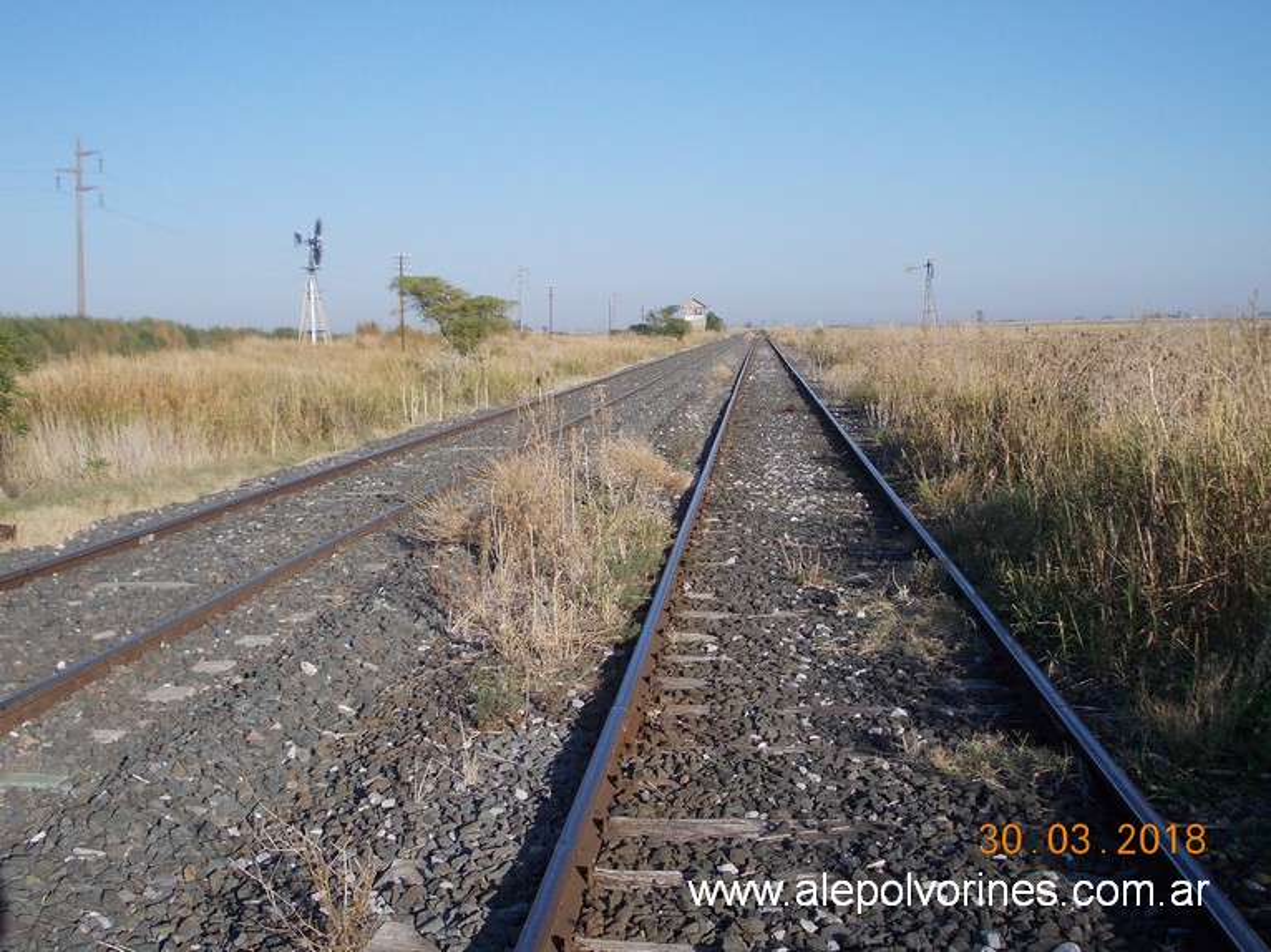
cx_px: 636
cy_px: 476
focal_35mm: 43
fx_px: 1578
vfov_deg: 33.6
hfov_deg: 43.9
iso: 80
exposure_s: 1/200
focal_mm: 6.1
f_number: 6.5
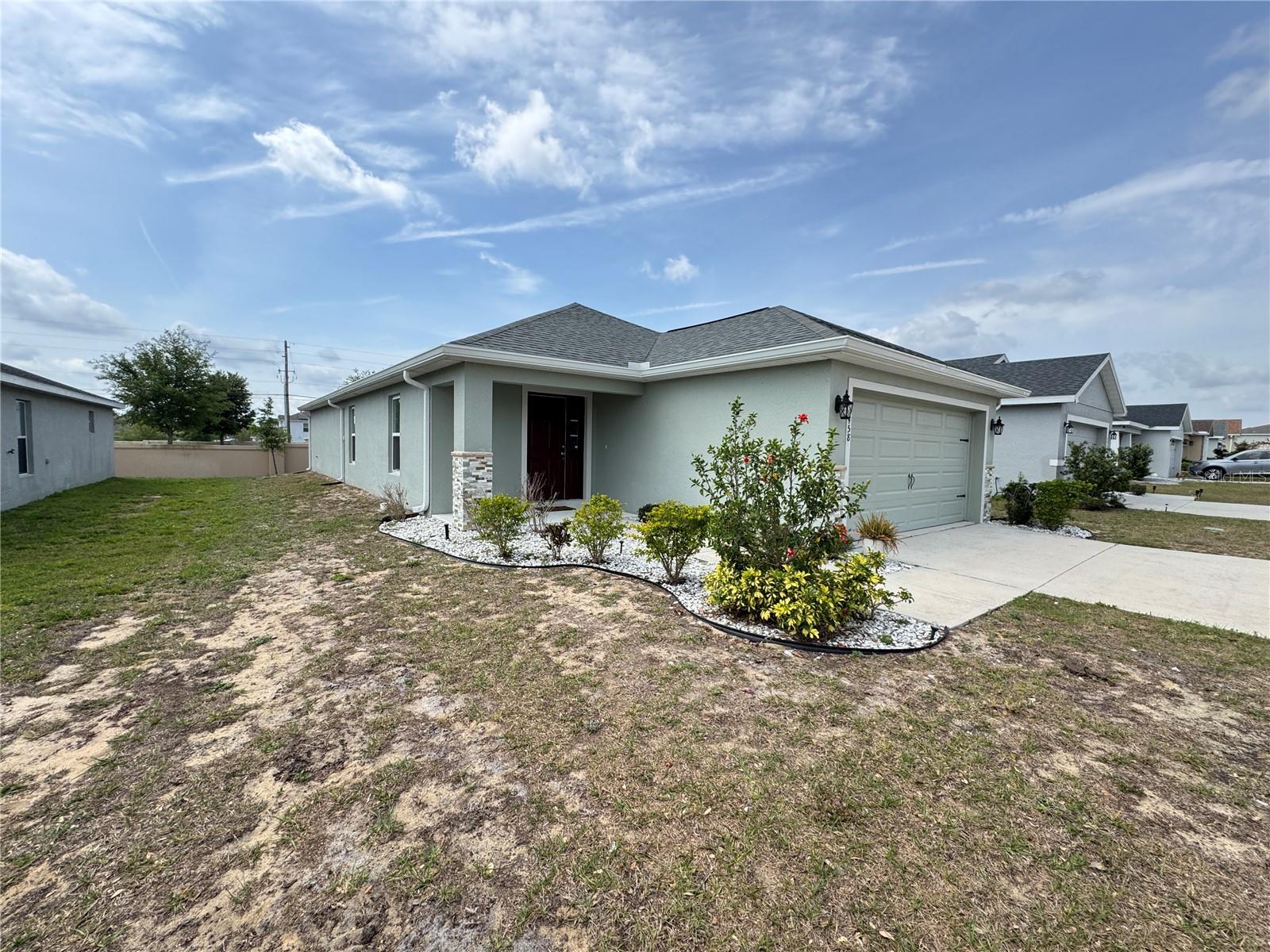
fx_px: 514
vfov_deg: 85.7
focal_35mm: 14
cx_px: 635
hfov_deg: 102.1
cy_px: 476
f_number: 2.2
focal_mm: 2.22
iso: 40
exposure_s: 1/804
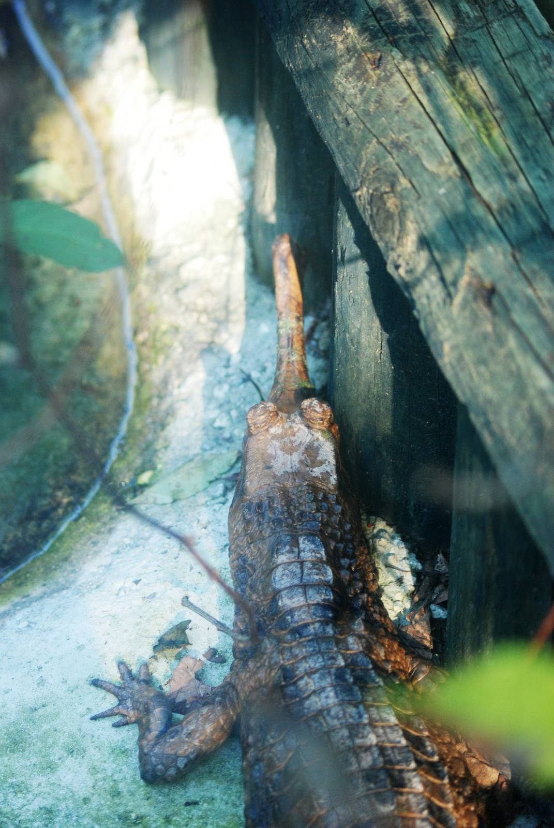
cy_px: 414
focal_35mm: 105
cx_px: 277
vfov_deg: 19.4
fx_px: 2417
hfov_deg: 13.1
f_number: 4
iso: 400
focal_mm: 70
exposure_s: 1/60
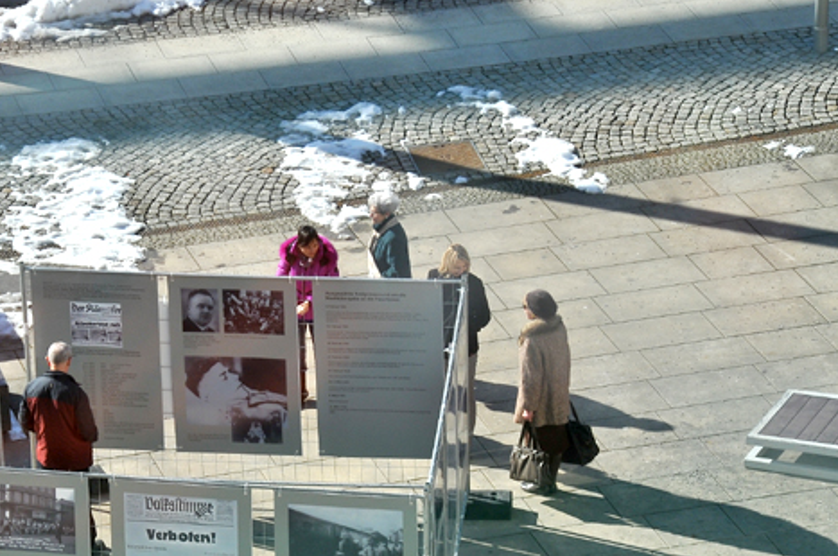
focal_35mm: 180
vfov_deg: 7.6
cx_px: 276
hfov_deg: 11.4
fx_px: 4184
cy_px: 451
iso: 200
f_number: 16
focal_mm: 70
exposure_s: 1/160
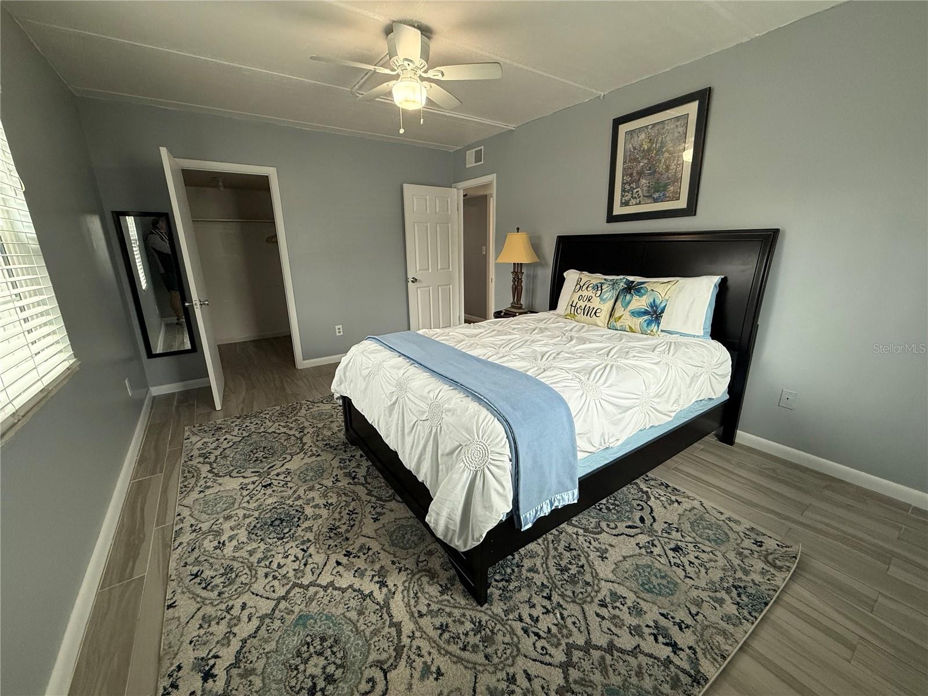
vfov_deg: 85.7
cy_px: 348
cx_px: 464
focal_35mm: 14
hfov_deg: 102.1
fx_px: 375
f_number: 2.2
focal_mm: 2.22
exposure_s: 1/120
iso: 200
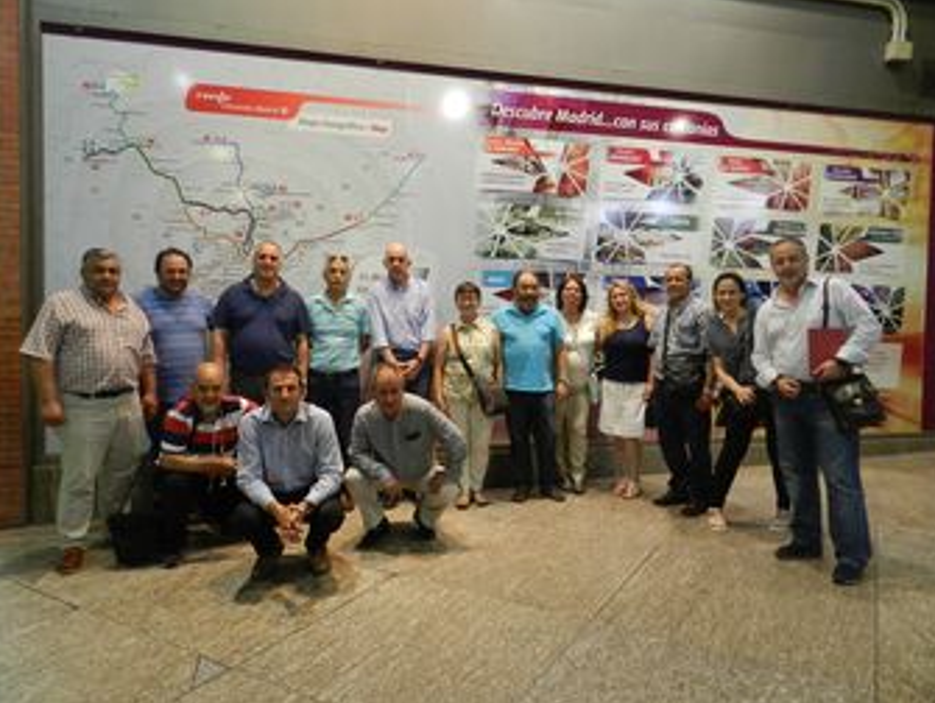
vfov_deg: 56.9
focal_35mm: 24
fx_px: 649
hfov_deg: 71.5
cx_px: 463
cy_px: 342
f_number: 3.4
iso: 220
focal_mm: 4
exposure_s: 1/30
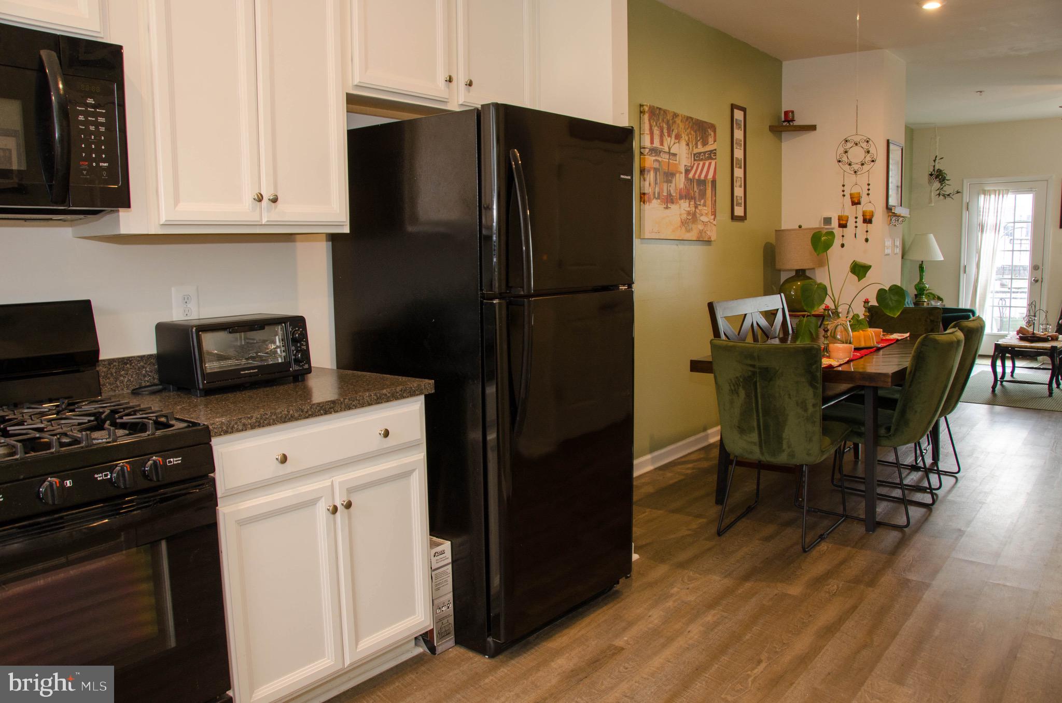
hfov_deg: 67.5
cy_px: 352
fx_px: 795
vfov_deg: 47.7
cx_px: 531
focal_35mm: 27
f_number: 6.3
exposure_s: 1/13
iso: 250
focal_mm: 18
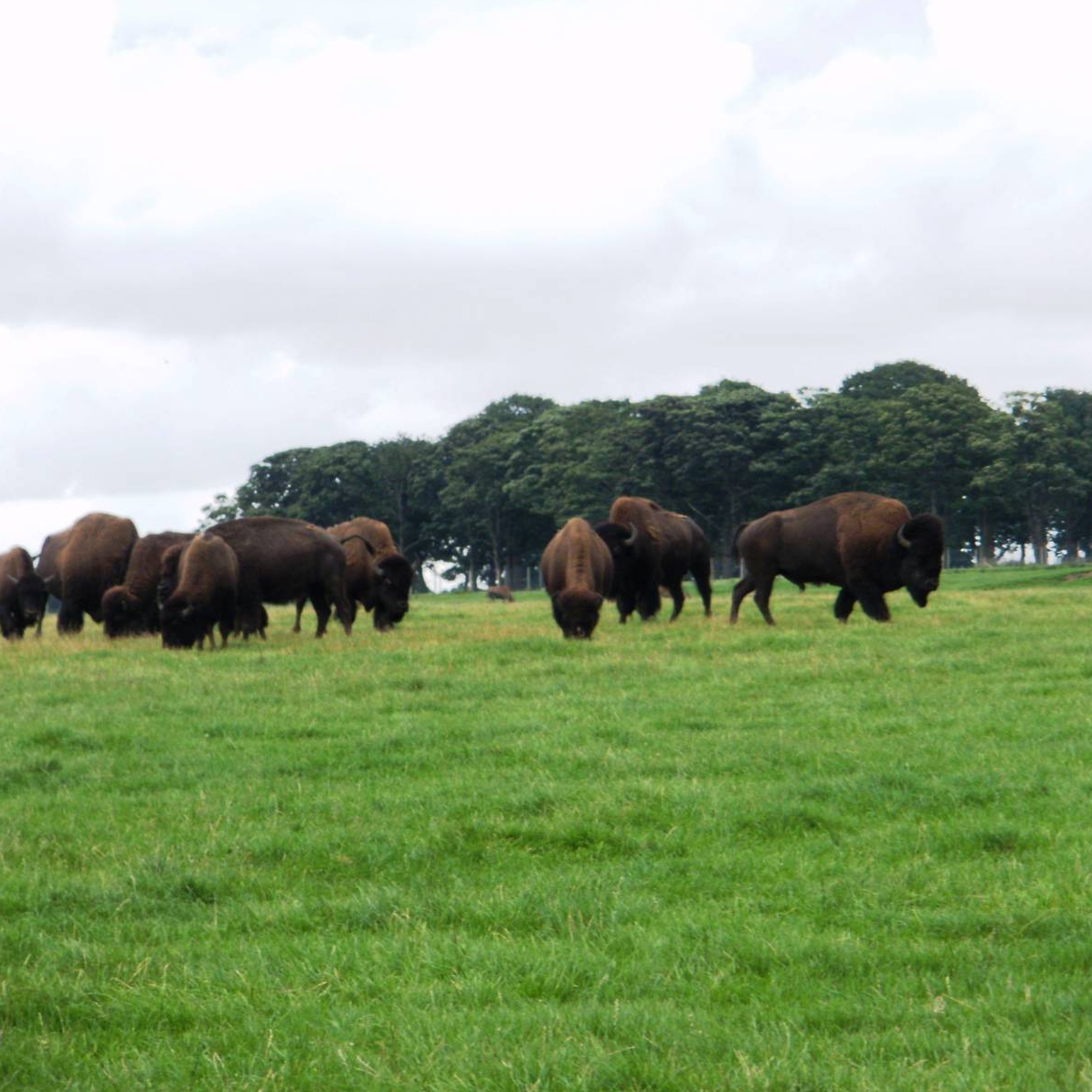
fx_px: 7602
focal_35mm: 213
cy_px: 546
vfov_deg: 8.2
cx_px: 579
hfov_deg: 8.2
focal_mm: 31.5
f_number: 5.6
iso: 125
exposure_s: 1/200
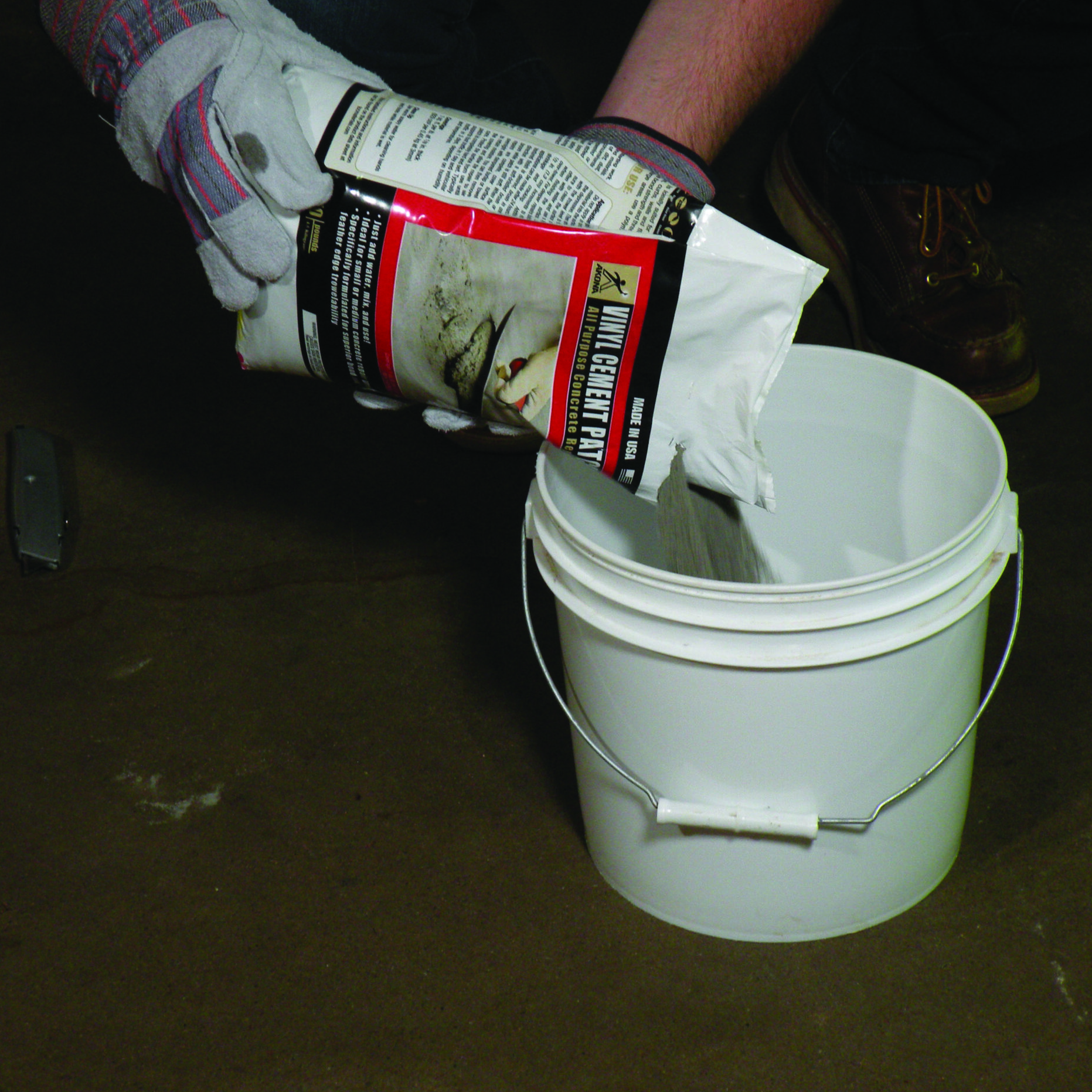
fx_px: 3640
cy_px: 541
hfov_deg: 17.0
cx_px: 658
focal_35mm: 102
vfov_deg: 17.1
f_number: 4
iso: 168
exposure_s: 1/68
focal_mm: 14.9
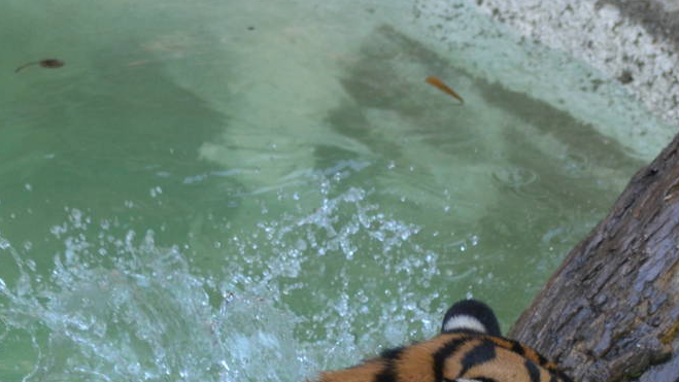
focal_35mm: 514
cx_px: 557
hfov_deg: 4.2
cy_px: 507
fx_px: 9261
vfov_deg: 2.4
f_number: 4.2
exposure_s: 1/800
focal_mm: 135
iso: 800
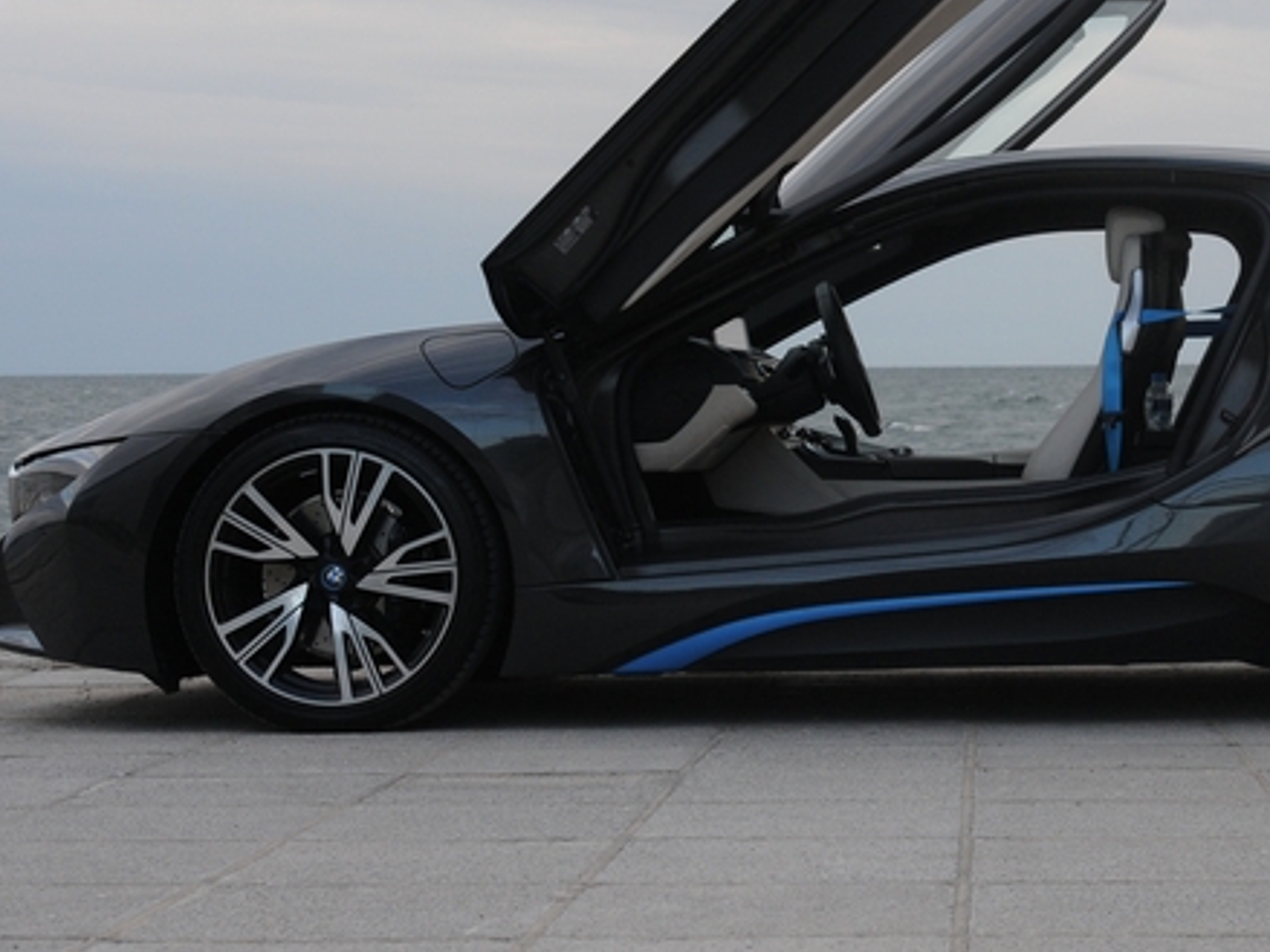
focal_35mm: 81
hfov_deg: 23.9
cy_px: 323
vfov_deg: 18.2
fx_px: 2971
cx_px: 946
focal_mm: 32
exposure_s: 1/200
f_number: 7.1
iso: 400
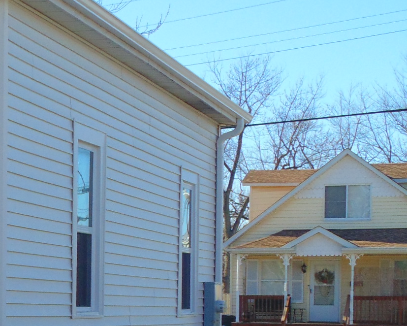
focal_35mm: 104
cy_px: 322
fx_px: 1253
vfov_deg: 14.6
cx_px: -180
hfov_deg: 16.9
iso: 80
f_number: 3.4
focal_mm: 6.2
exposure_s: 1/500
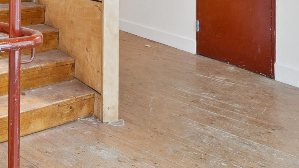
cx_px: -8
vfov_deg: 19.7
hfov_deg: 33.6
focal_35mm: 56
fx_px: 444
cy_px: -53
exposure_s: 1/8
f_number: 7.1
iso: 320
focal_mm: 16
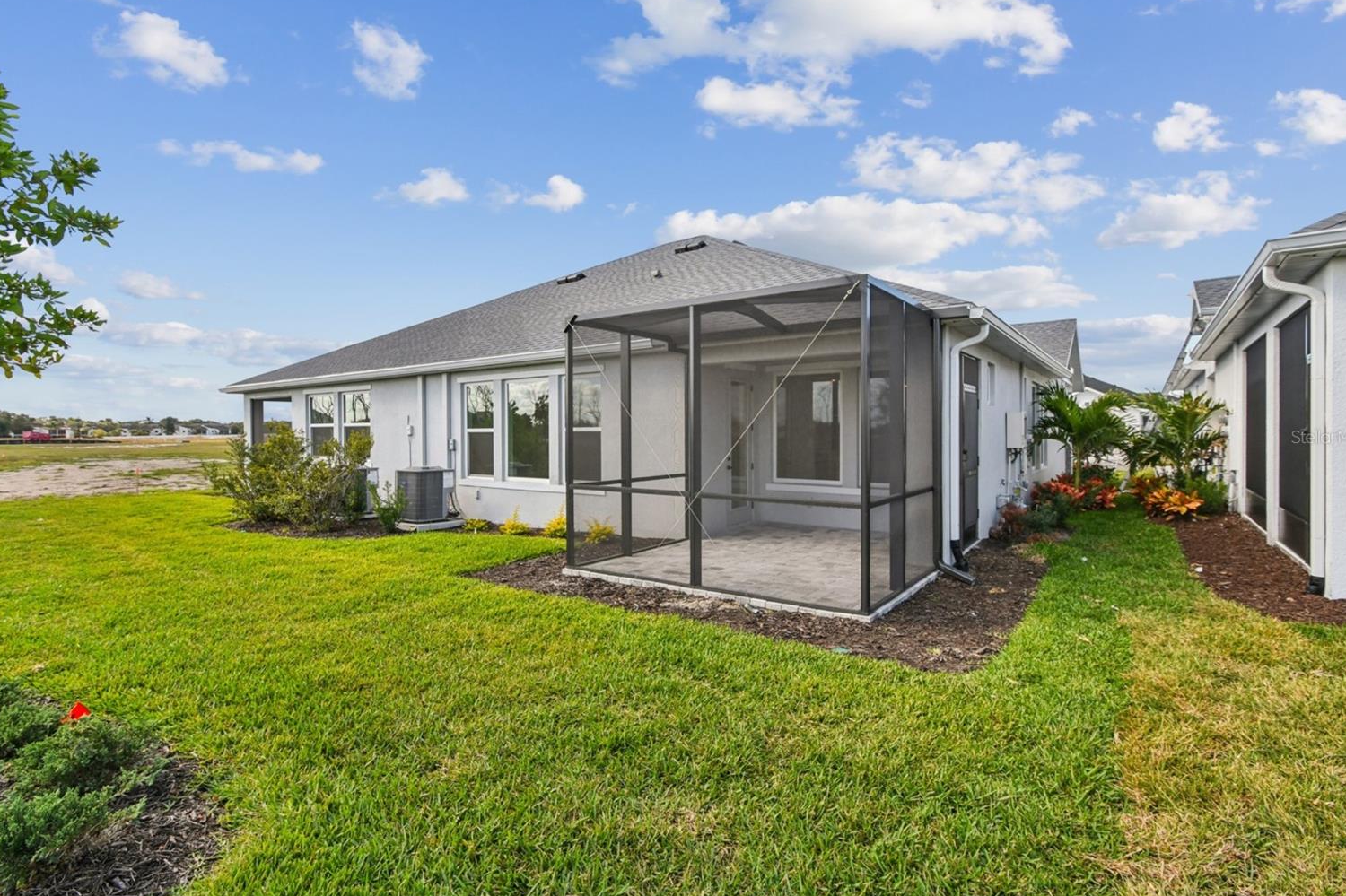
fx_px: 598
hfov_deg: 96.7
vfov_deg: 73.7
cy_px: 437
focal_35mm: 16
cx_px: 653
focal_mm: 10
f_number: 7.1
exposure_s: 1/200
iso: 100
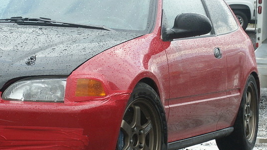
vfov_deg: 6.9
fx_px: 1239
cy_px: 84
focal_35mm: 175
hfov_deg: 12.3
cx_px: 108
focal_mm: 26.85
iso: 100
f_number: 6.7
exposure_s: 1/90
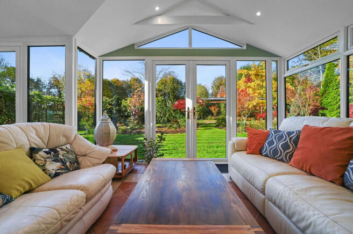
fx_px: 137
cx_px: 176
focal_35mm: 14
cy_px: 117
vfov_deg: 81.1
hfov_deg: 104.3
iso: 400
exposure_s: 1/20
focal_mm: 14
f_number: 8
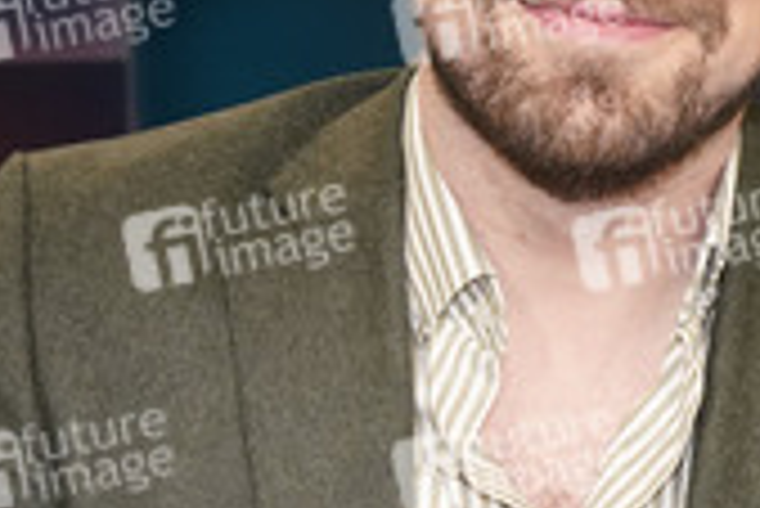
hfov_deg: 22.9
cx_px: 569
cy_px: 126
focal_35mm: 88
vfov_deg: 15.5
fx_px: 1859
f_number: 5
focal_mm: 33
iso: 2000
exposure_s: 1/160
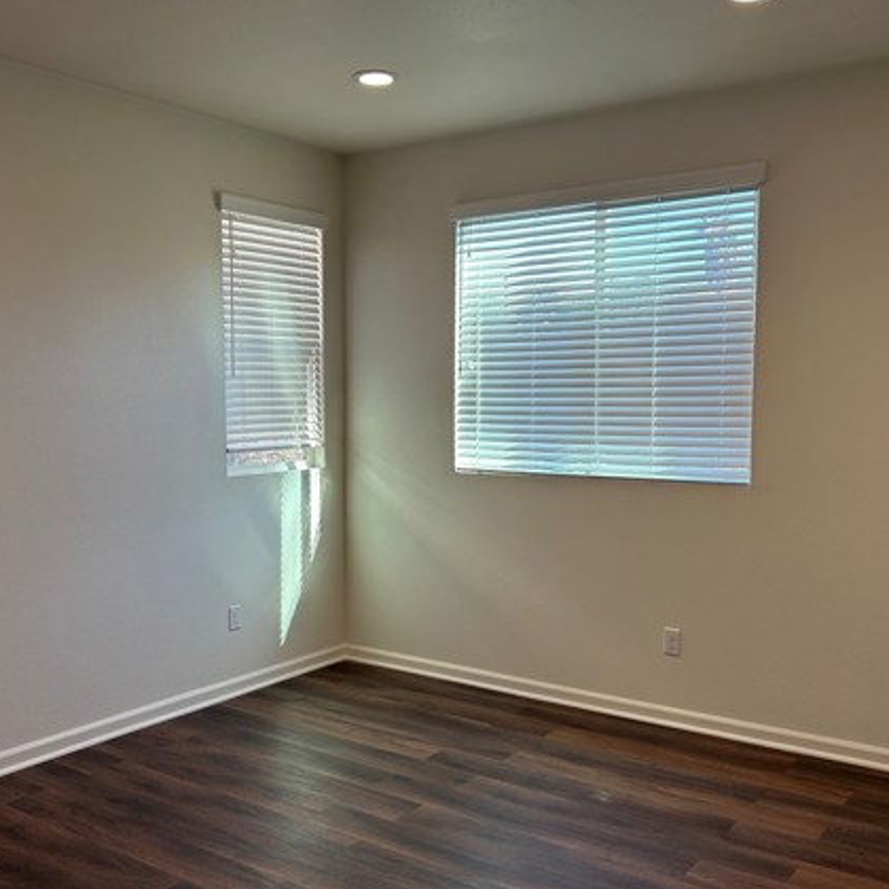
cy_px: 466
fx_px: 1017
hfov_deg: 47.1
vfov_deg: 47.2
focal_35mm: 35
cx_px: 396
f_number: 1.5
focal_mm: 5.7
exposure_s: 1/140
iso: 40
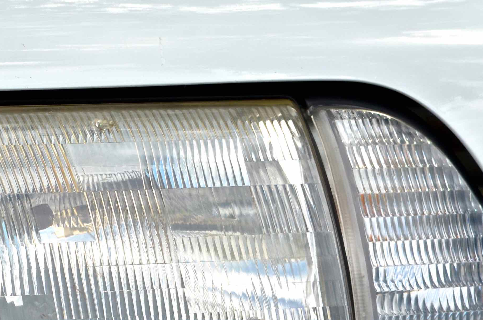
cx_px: 36
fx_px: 3775
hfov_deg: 7.3
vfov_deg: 4.8
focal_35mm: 282
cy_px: 378
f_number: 8
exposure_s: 1/640
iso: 400
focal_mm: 70
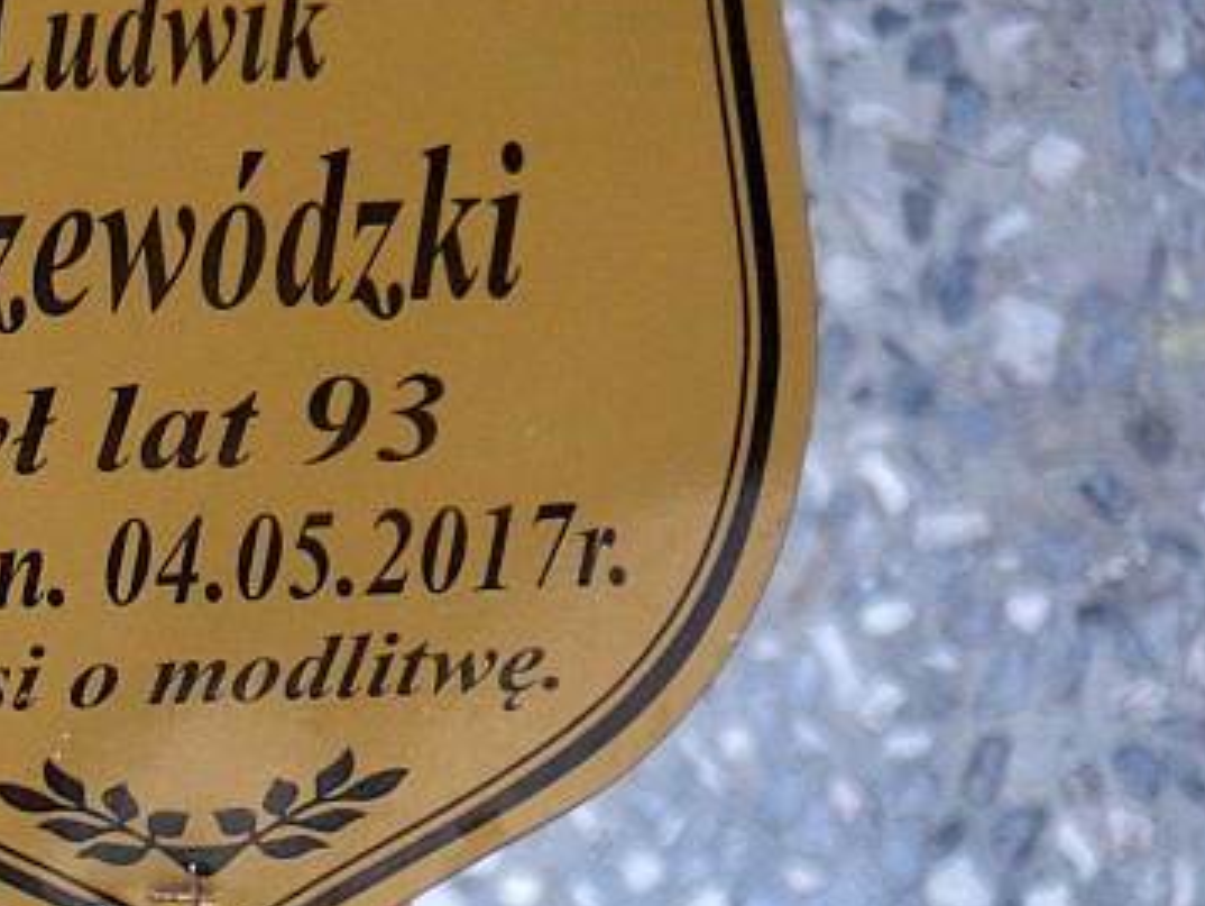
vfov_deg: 1.5
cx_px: 182
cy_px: 280
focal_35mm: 966
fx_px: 33649
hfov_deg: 2.1
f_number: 2.8
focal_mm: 97.4
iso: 400
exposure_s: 1/50
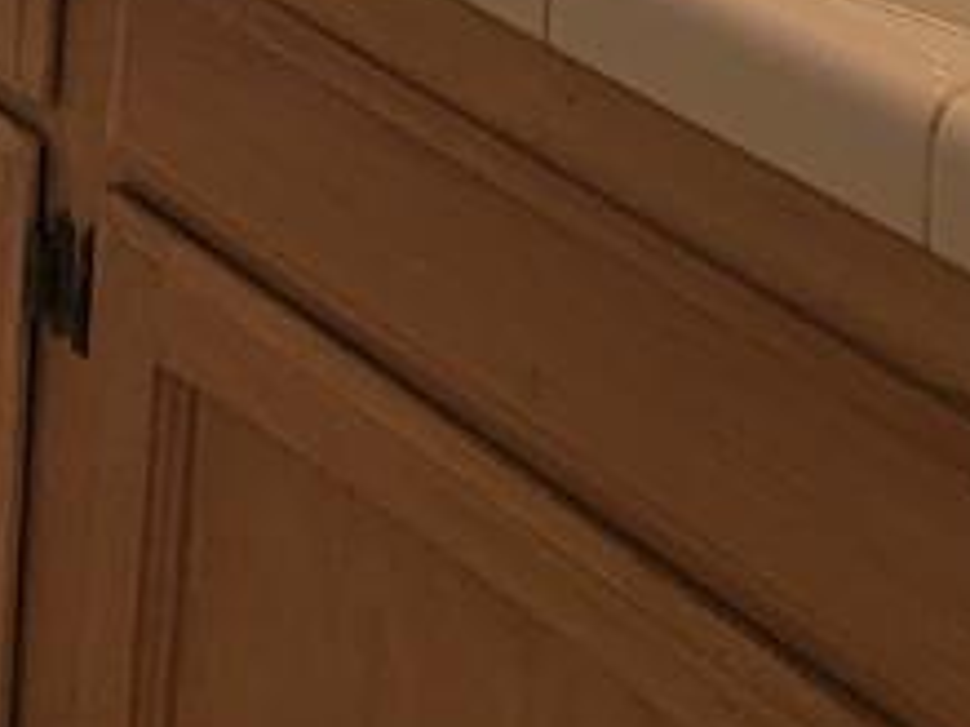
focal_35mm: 89
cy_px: -1261
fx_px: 2493
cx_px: -611
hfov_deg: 18.6
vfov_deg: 11.7
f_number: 2.2
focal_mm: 2.2
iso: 80
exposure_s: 1/120
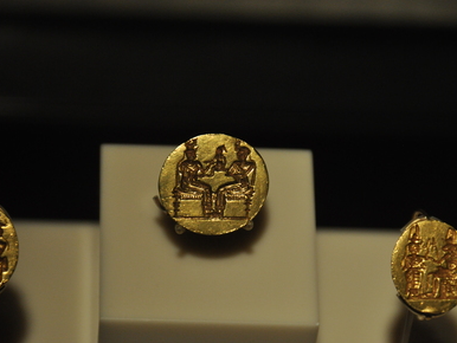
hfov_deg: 6.0
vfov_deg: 4.5
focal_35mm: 328
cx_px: 219
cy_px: 172
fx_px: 4333
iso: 1000
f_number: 5.6
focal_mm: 200
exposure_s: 1/800
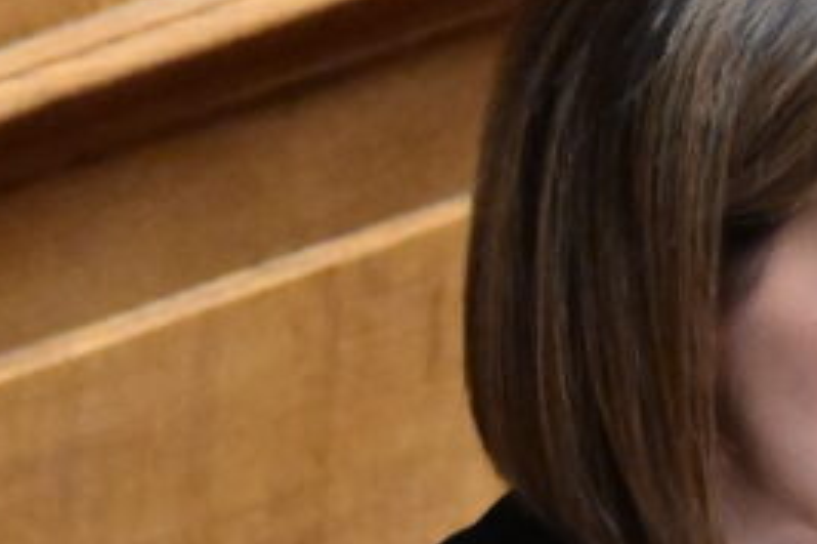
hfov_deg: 1.1
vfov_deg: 0.8
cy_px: 867
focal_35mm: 1828
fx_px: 41458
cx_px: 820
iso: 8000
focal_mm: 270
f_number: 6.3
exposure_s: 1/400
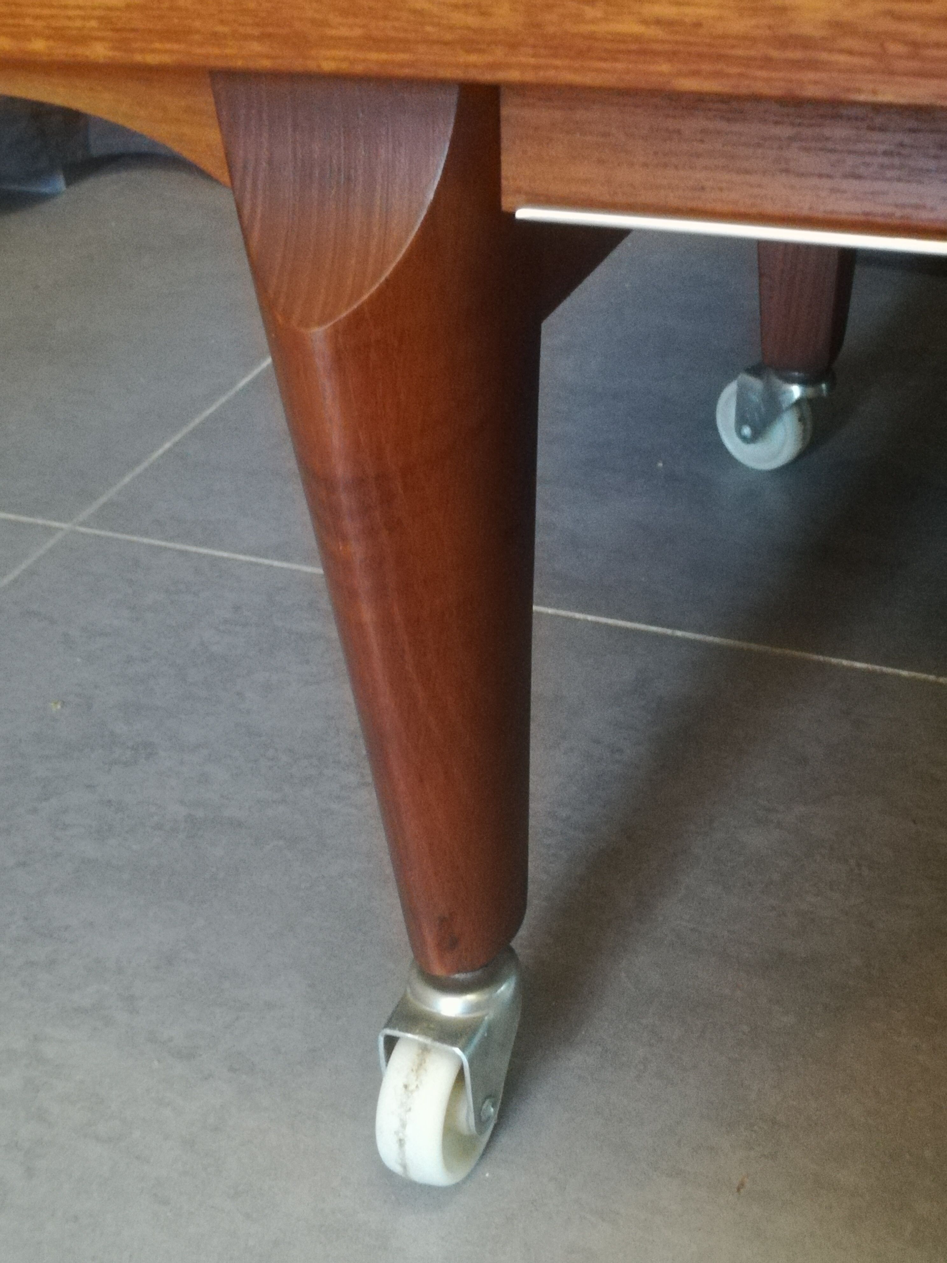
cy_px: 632
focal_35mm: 42
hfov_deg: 34.3
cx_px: 474
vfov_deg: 44.8
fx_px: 1532
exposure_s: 1/14.3
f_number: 2.2
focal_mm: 3.83
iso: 1250
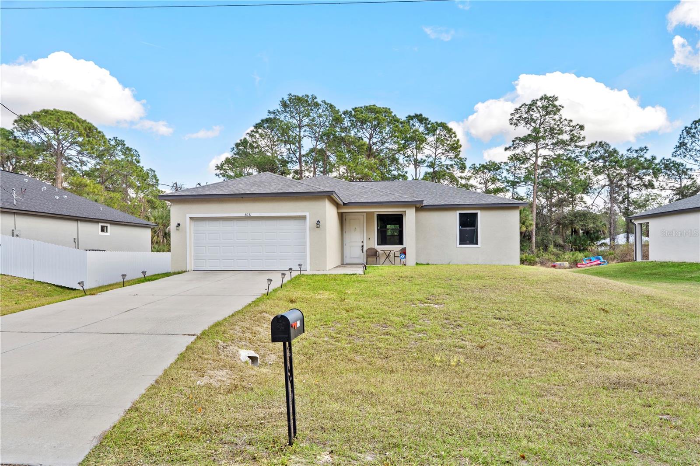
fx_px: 428
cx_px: 350
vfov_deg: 57.2
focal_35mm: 22
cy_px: 233
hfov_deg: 78.6
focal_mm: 22
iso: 100
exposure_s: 1/125
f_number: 8
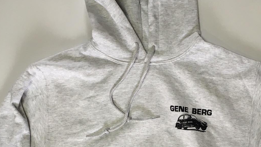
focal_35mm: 62
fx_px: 429
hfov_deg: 33.8
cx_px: 149
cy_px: 136
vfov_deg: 19.0
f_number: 2.2
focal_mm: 4.2
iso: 50
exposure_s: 1/30
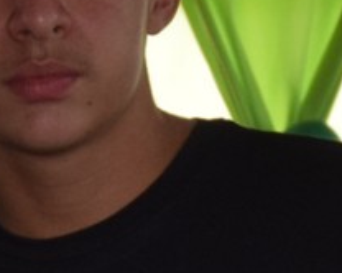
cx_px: -150
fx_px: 3328
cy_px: 410
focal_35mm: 329
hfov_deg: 5.8
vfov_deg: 4.7
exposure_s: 1/125
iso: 640
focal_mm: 27
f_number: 5.6
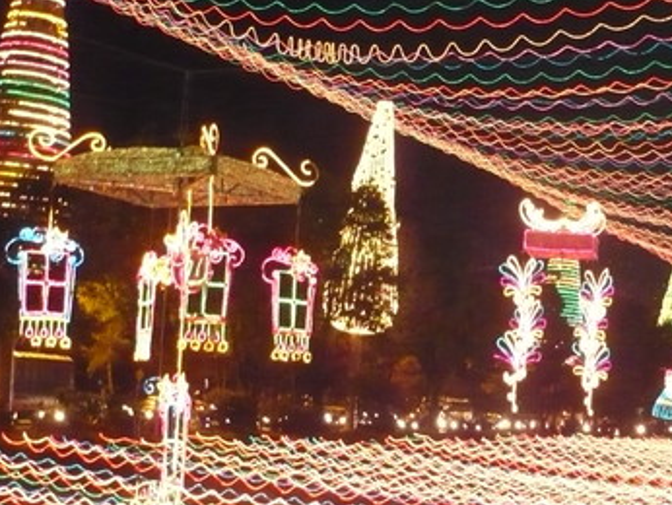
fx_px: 1379
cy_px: 381
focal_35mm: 71
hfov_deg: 27.1
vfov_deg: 20.6
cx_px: 476
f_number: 2.8
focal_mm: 5.8
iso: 640
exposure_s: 1/5
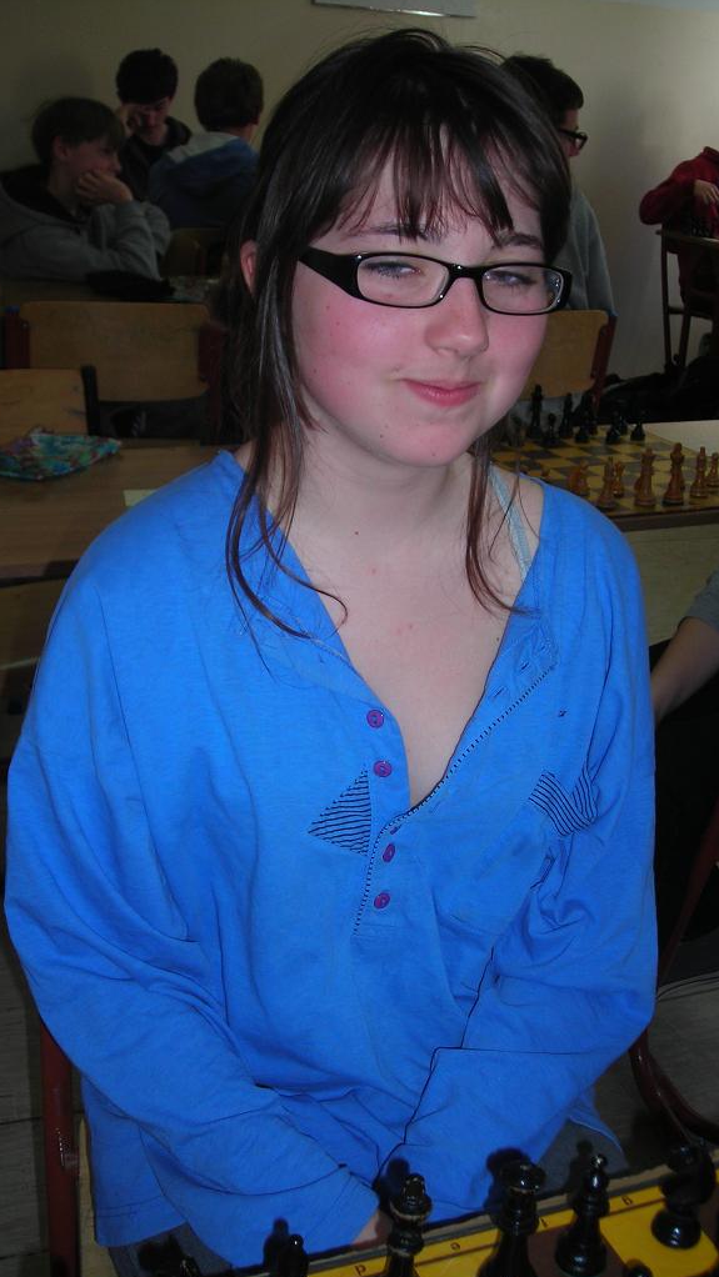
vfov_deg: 48.4
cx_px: 346
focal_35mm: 42
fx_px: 1423
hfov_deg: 28.3
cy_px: 644
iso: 50
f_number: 3.2
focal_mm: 6.3
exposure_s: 1/60.1
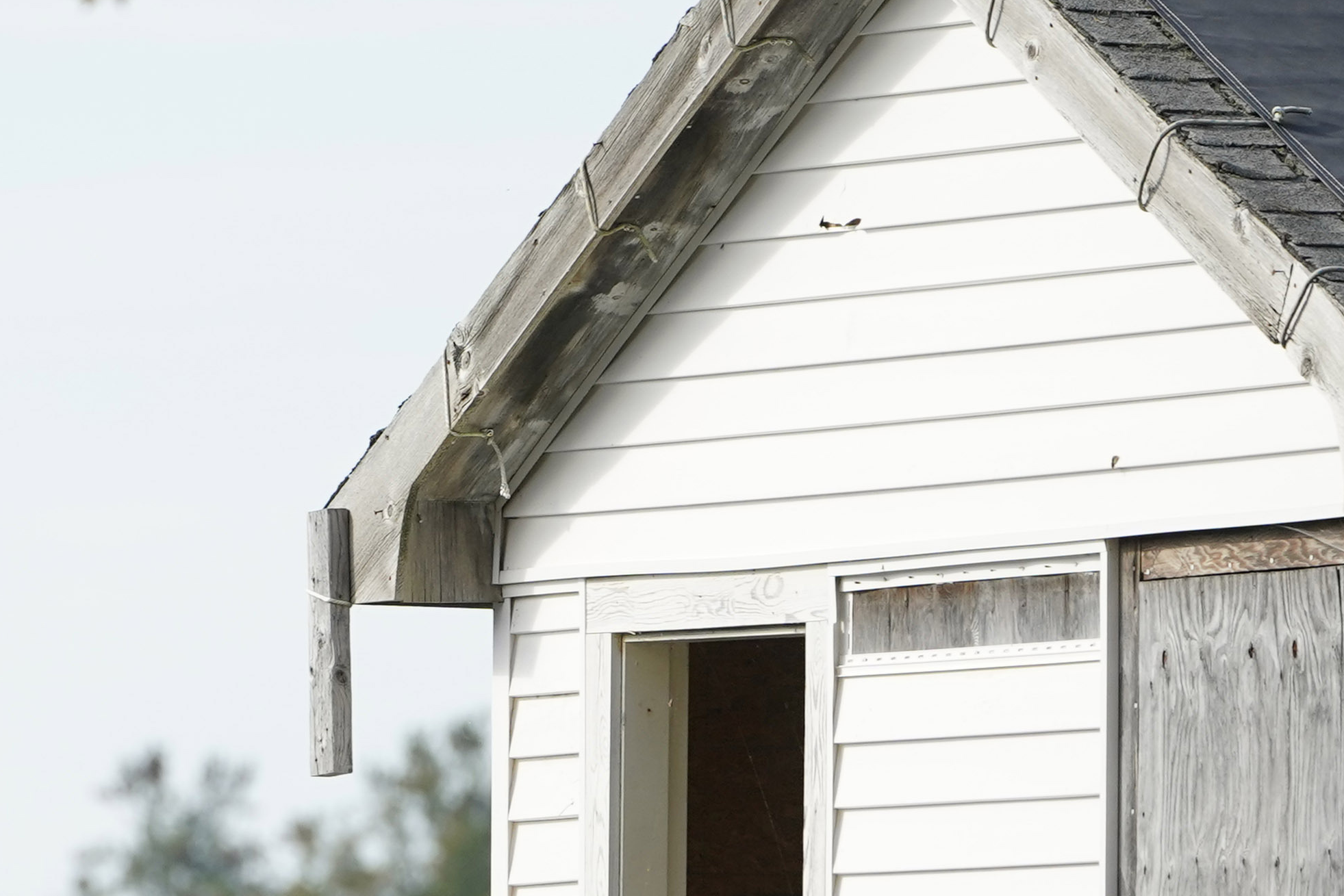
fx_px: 28523
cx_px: 288
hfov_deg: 2.7
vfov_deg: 1.8
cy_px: 1038
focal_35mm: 764
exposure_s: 1/1250
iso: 500
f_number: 5.6
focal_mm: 250
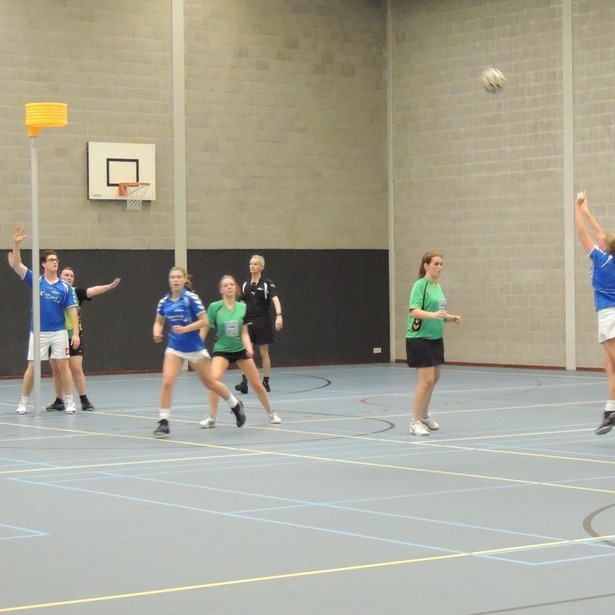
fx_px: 2030
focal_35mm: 101
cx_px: 383
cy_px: 308
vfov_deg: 17.2
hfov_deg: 17.2
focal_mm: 15.1
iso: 3200
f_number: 4
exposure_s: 1/100
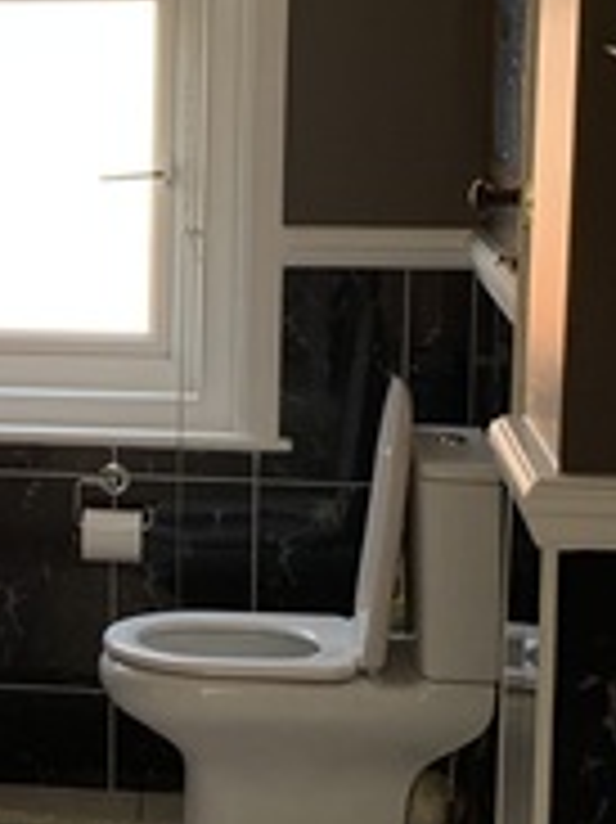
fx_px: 2589
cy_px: 378
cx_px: -261
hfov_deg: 13.0
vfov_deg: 18.1
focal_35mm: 109
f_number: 1.8
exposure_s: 1/121
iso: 64
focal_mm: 4.25
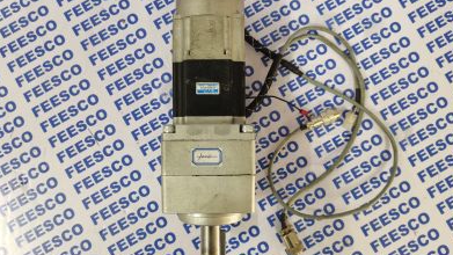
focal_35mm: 29
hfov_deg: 66.1
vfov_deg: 40.2
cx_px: 227
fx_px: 348
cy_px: 121
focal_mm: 5.58
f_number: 1.8
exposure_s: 1/30
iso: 640
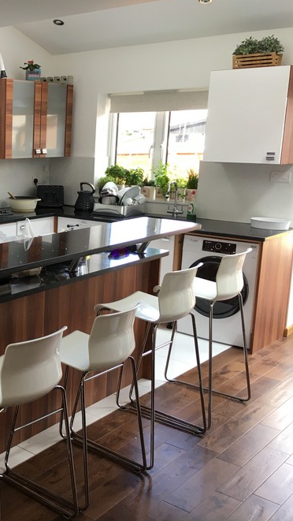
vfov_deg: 47.4
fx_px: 594
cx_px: -29
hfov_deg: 25.7
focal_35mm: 43
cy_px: 258
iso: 25
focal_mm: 4.15
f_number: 2.2
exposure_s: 1/33
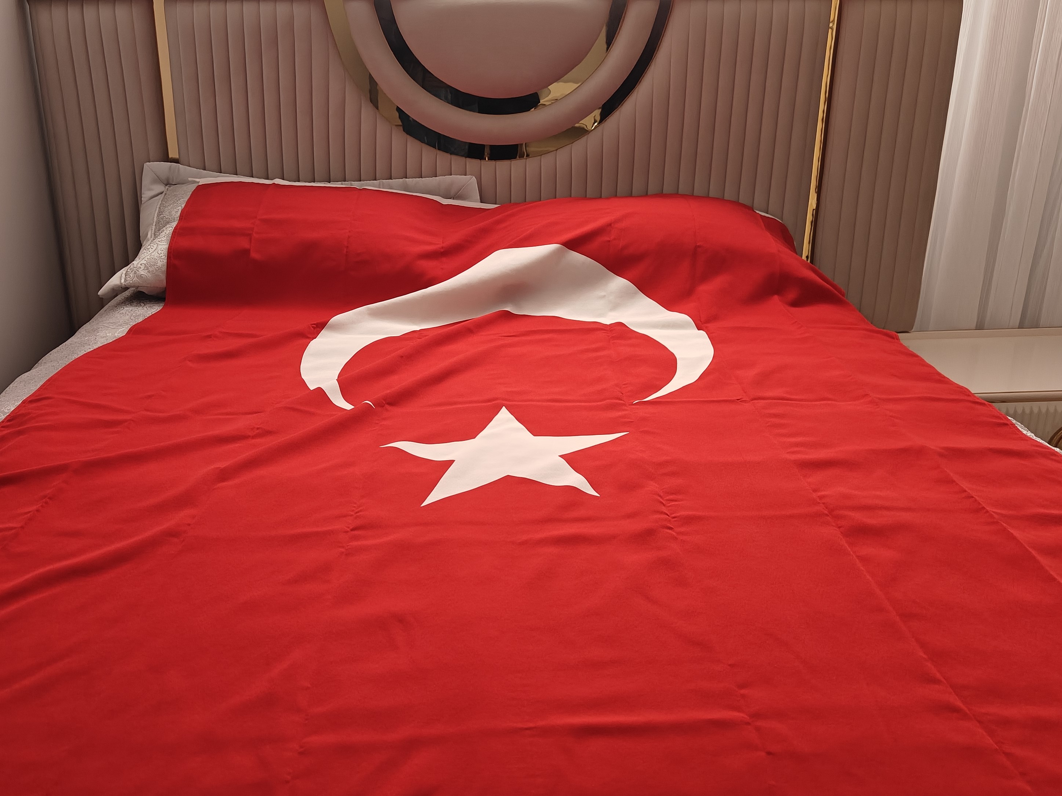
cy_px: 423
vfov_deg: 41.8
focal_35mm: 34
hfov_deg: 53.8
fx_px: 1043
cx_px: 458
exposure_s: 1/50
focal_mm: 5.59
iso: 100
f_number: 1.8
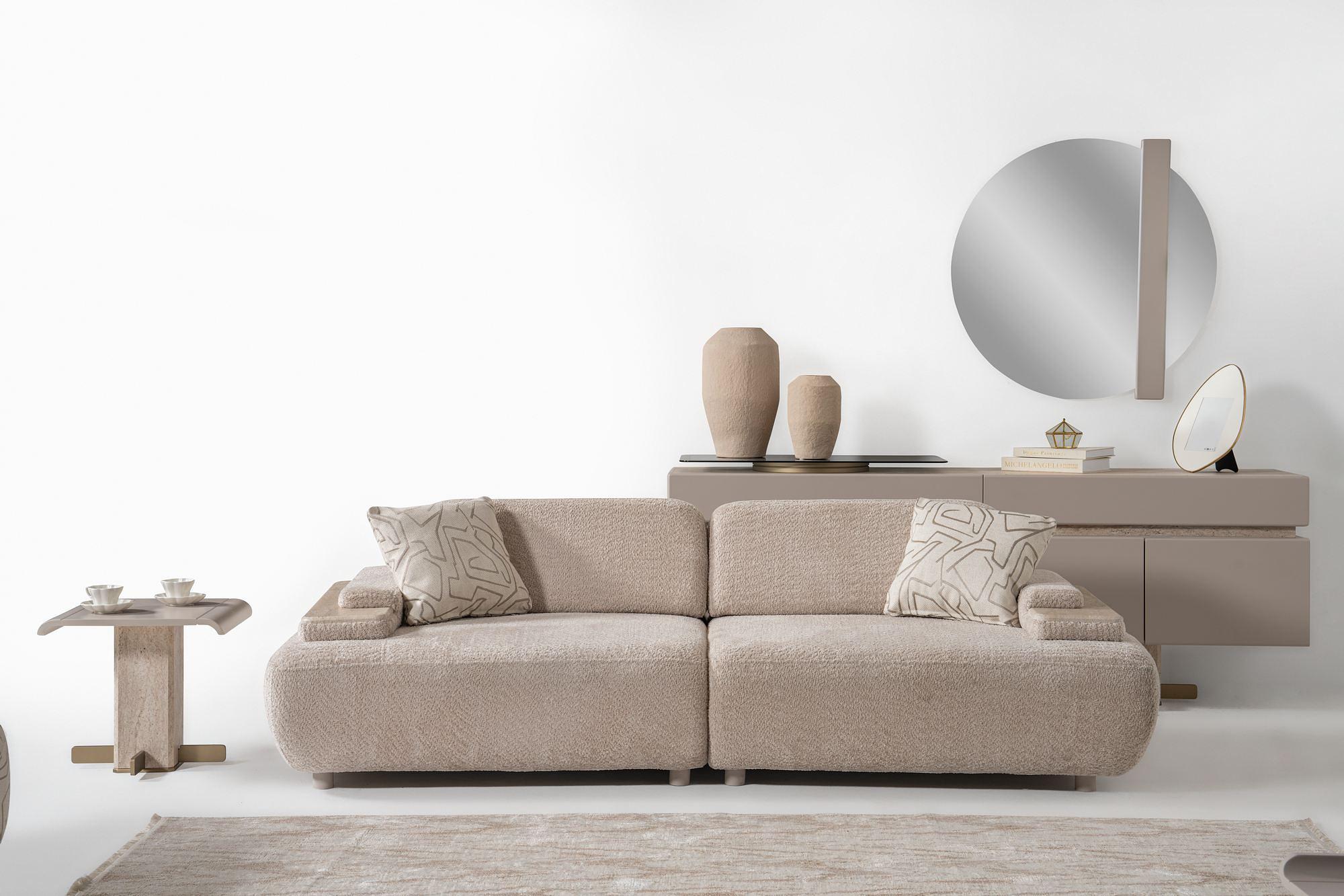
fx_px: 2277
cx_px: 672
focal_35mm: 61
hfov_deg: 32.9
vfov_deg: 22.3
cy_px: 448
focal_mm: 61
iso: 100
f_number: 11
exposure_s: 1/100
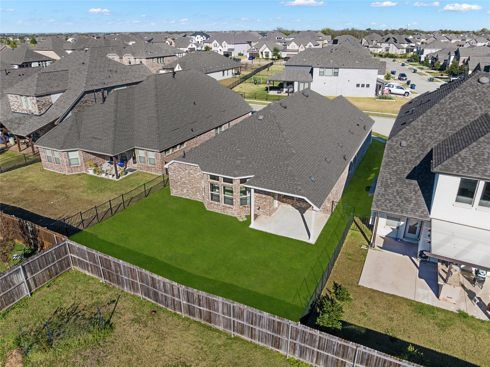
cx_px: 245
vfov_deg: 56.8
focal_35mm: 24
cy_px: 184
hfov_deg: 71.6
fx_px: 340
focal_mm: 12.29
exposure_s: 1/2500
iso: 110
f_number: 2.8
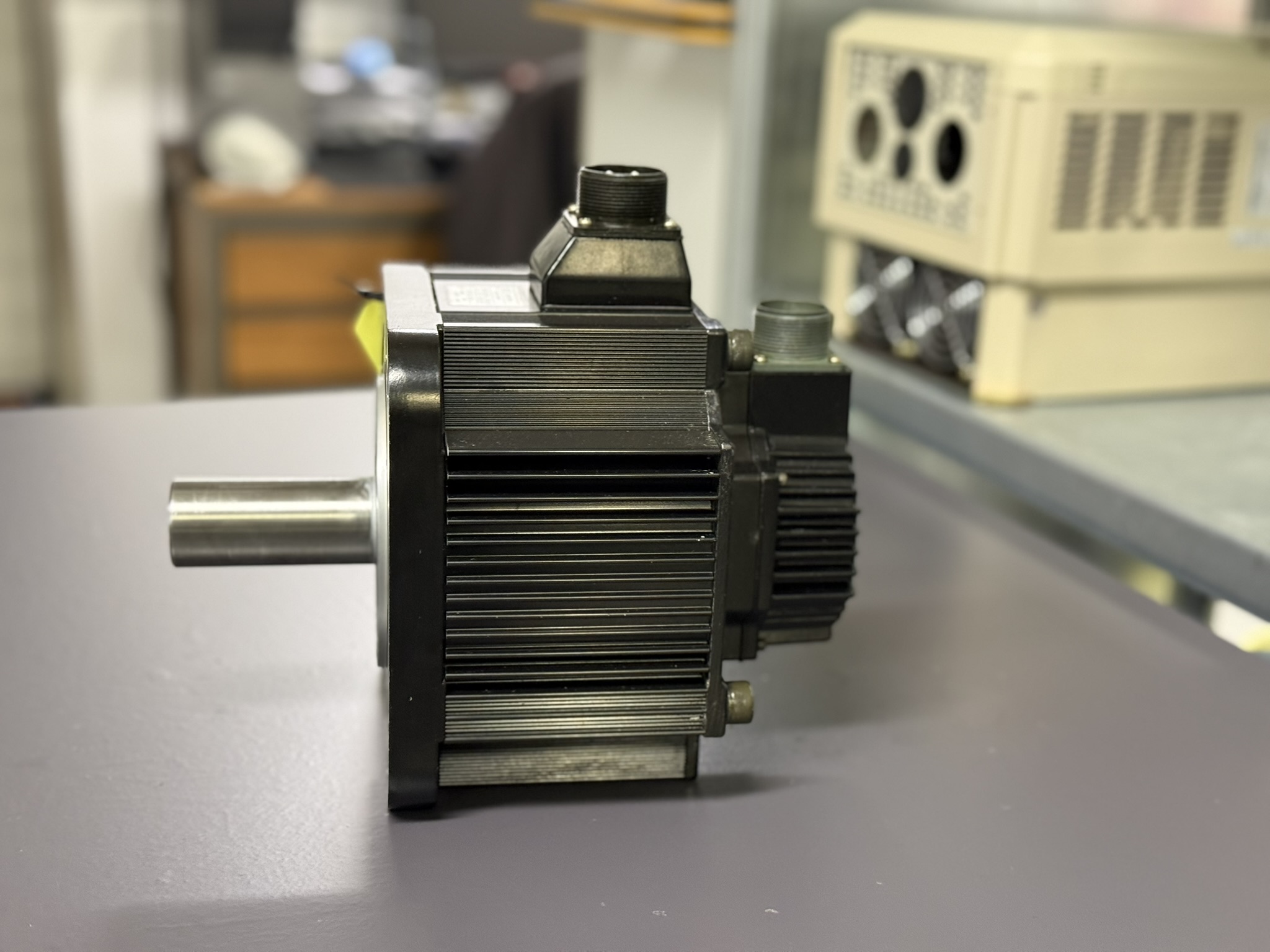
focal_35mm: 48
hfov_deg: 39.7
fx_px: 1761
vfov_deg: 30.3
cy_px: 476
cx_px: 635
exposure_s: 1/33
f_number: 1.78
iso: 320
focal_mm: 6.76
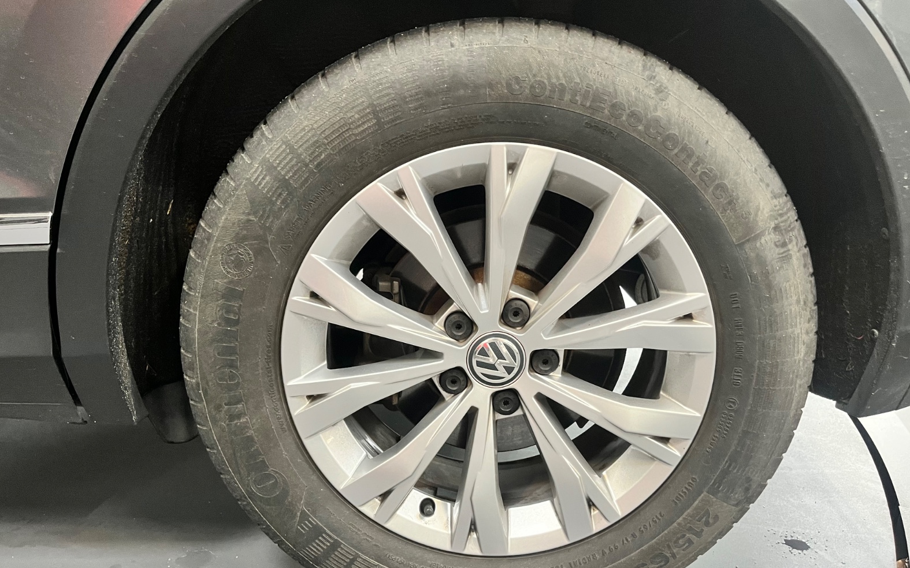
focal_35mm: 28
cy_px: 336
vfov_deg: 44.3
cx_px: 453
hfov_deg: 66.5
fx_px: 694
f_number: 1.6
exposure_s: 1/50
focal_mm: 5.1
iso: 500
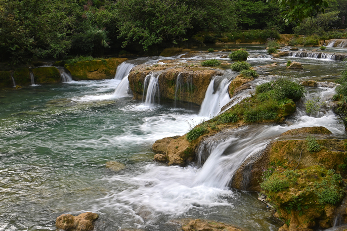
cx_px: 171
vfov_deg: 37.8
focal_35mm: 35
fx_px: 337
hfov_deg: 54.4
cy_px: 122
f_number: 22
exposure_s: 1/13
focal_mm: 30
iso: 50
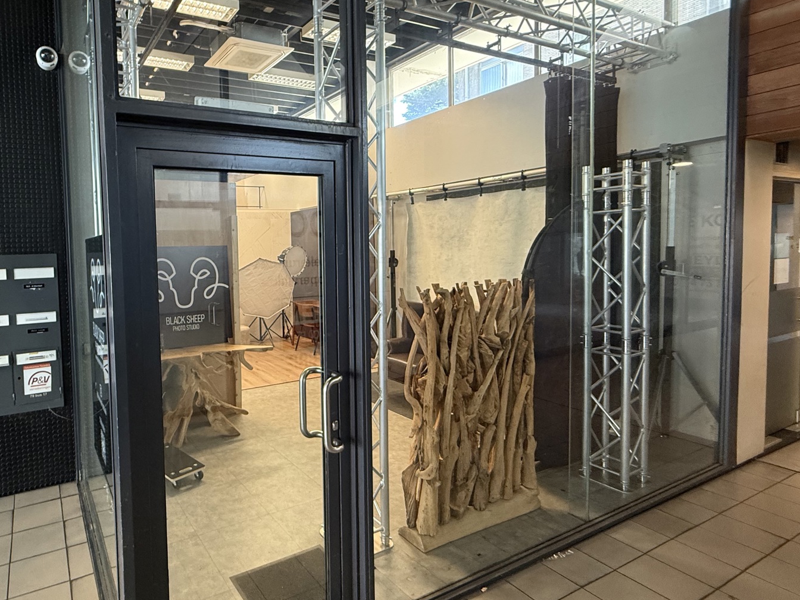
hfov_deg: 78.0
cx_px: 243
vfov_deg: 65.9
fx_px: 462
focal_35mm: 20
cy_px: 274
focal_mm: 2.22
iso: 250
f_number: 2.2
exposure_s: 1/50
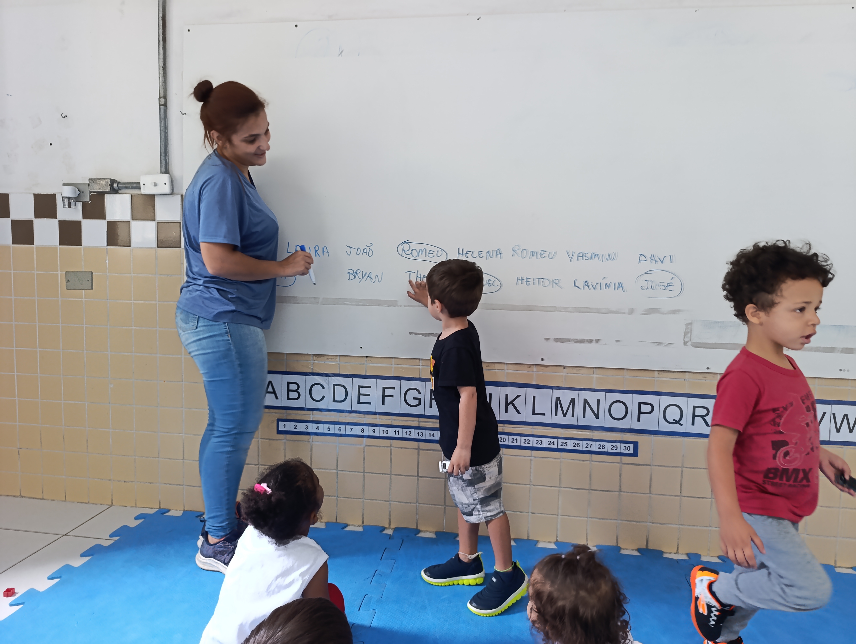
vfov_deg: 59.0
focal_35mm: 23
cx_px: 428
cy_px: 322
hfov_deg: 73.8
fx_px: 570
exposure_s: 1/60
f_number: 1.6
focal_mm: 6.14
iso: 800
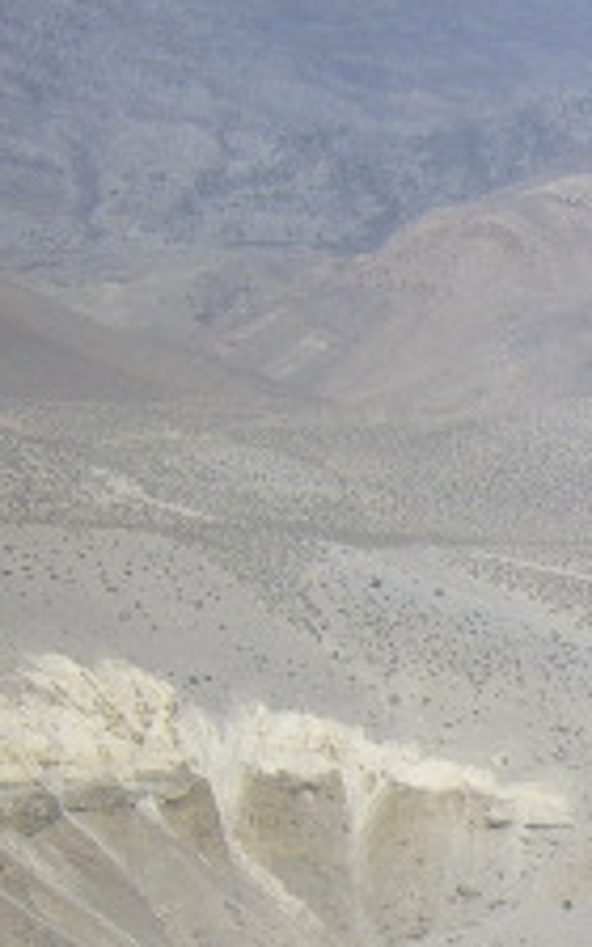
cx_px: 1685
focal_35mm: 113
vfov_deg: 17.4
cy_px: 1205
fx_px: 2917
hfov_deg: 9.5
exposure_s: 1/320
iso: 50
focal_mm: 5
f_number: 4.2
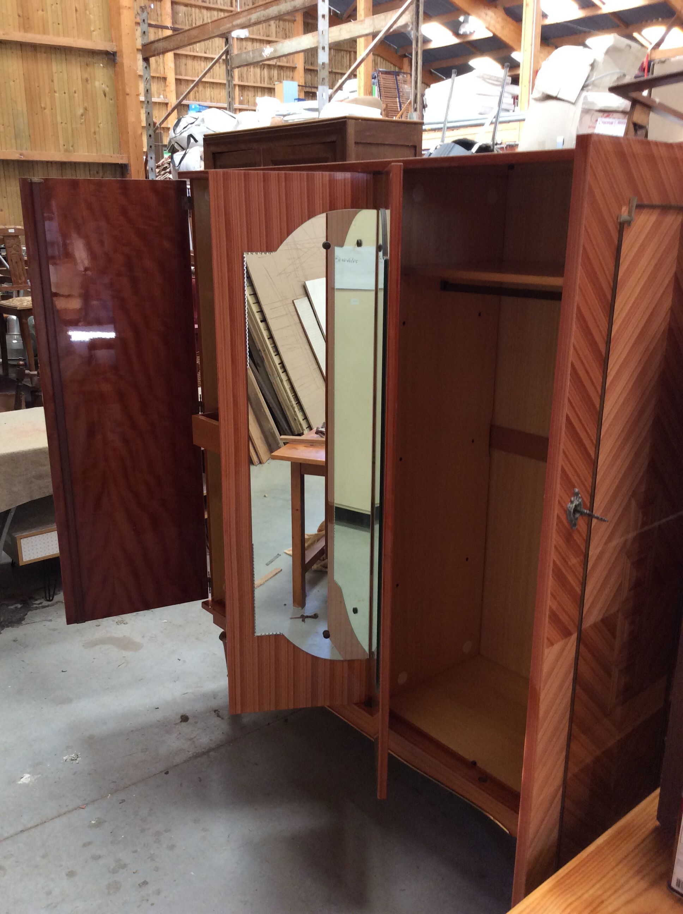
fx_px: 844
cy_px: 457
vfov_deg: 56.9
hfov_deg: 44.1
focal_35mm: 32
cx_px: 342
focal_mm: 3.3
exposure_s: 1/25
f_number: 2.4
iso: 80
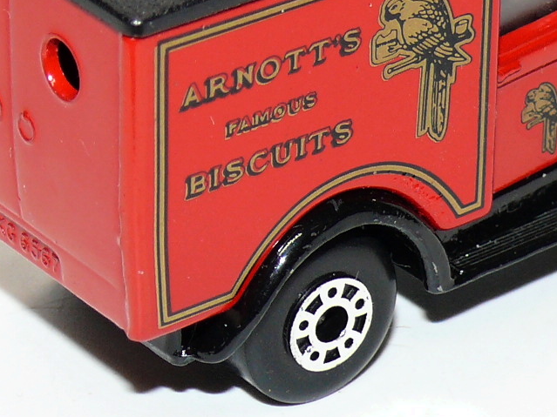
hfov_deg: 9.1
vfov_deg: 6.8
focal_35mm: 218
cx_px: 342
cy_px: 46
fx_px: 3507
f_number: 4
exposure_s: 1/30
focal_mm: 12.3
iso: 100
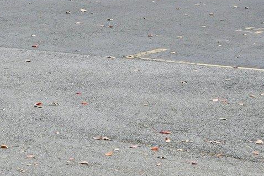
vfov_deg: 6.4
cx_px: 66
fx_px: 1540
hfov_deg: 9.8
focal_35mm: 210
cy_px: -152
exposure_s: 1/100
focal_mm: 33
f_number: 9
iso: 100
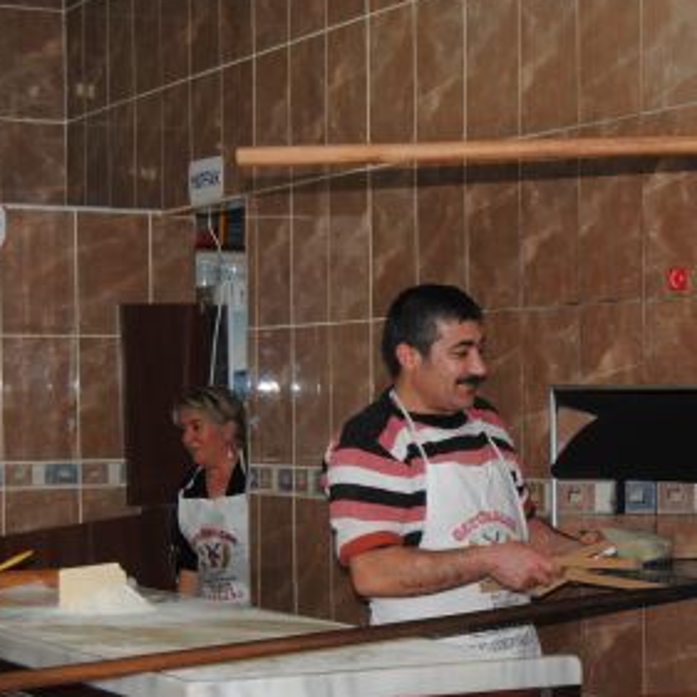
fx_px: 2119
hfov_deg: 18.5
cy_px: 518
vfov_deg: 18.6
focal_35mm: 93
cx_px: 538
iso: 200
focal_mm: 32
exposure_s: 1/60
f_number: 4.5
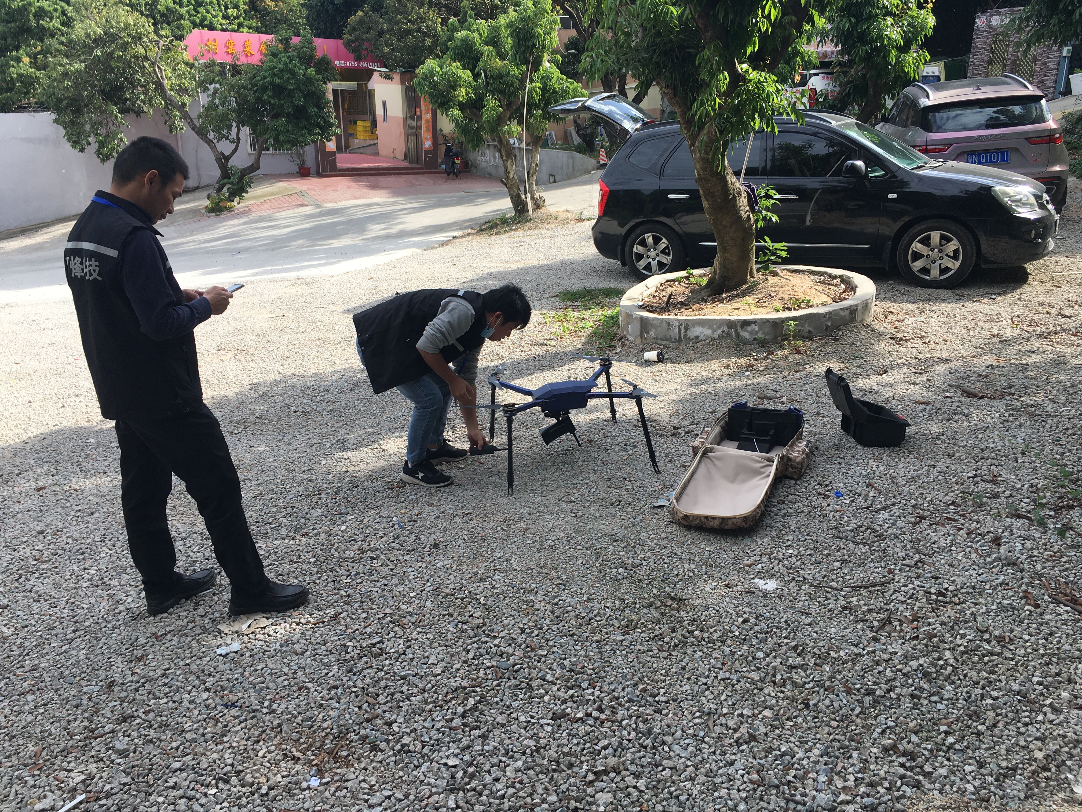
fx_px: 906
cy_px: 406
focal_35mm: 29
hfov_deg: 61.7
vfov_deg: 48.2
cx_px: 541
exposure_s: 1/705
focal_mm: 4.15
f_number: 2.2
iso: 25
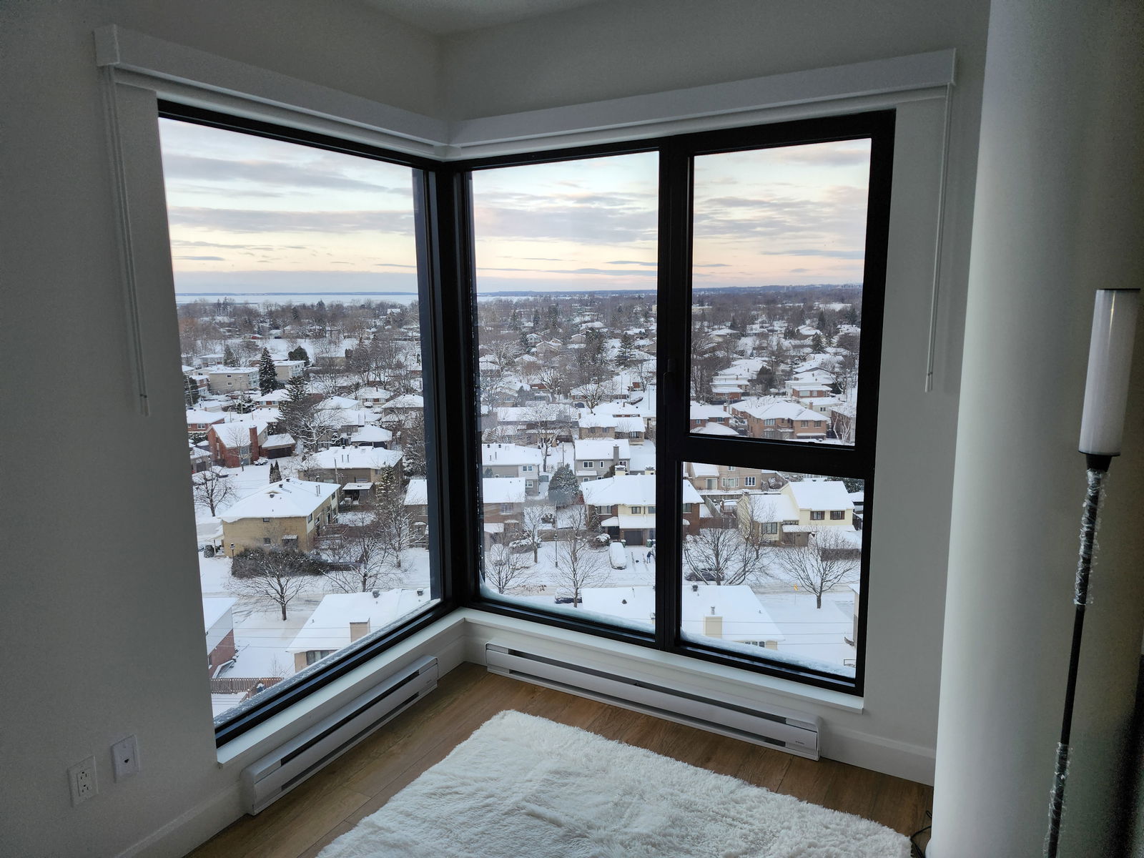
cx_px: 572
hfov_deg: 73.9
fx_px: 760
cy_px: 429
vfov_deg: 58.9
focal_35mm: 23
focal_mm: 5.54
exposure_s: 1/180
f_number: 1.8
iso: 100
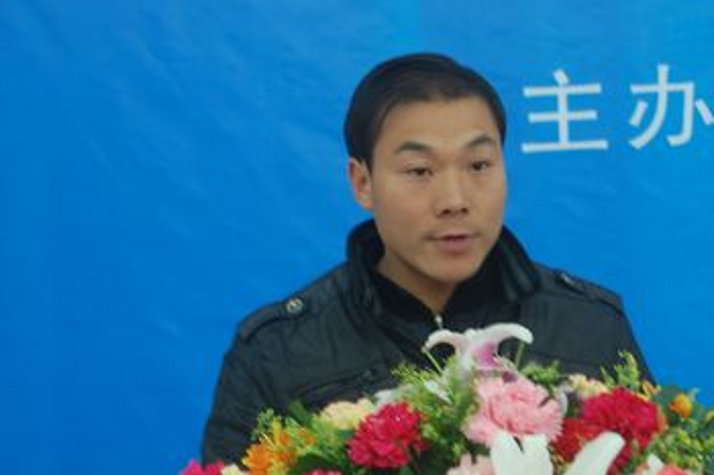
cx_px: 441
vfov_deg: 11.6
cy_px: 300
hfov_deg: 17.4
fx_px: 2333
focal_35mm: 118
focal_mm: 55
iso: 400
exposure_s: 1/20
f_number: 5.6
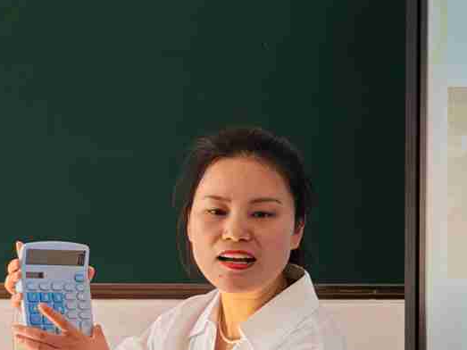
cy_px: 405
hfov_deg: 6.9
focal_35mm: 287
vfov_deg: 5.2
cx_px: -17
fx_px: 3871
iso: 64
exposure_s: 1/100
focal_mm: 12.28
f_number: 1.8
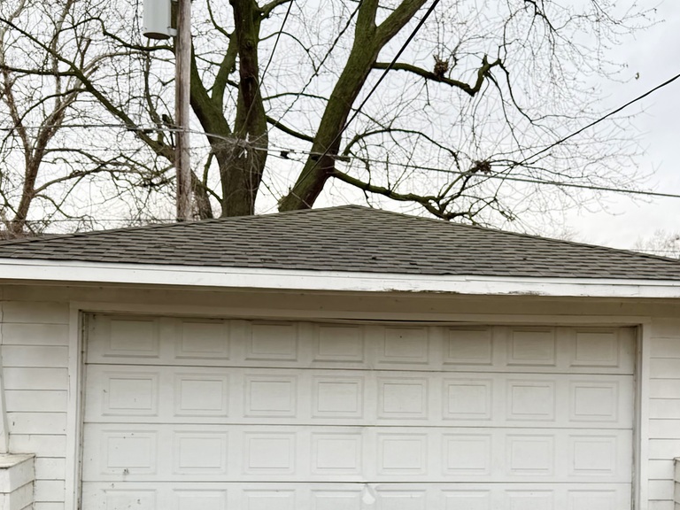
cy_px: 379
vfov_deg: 31.6
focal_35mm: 45
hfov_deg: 41.9
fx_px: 884
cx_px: 396
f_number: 1.78
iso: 80
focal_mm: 6.76
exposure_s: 1/421
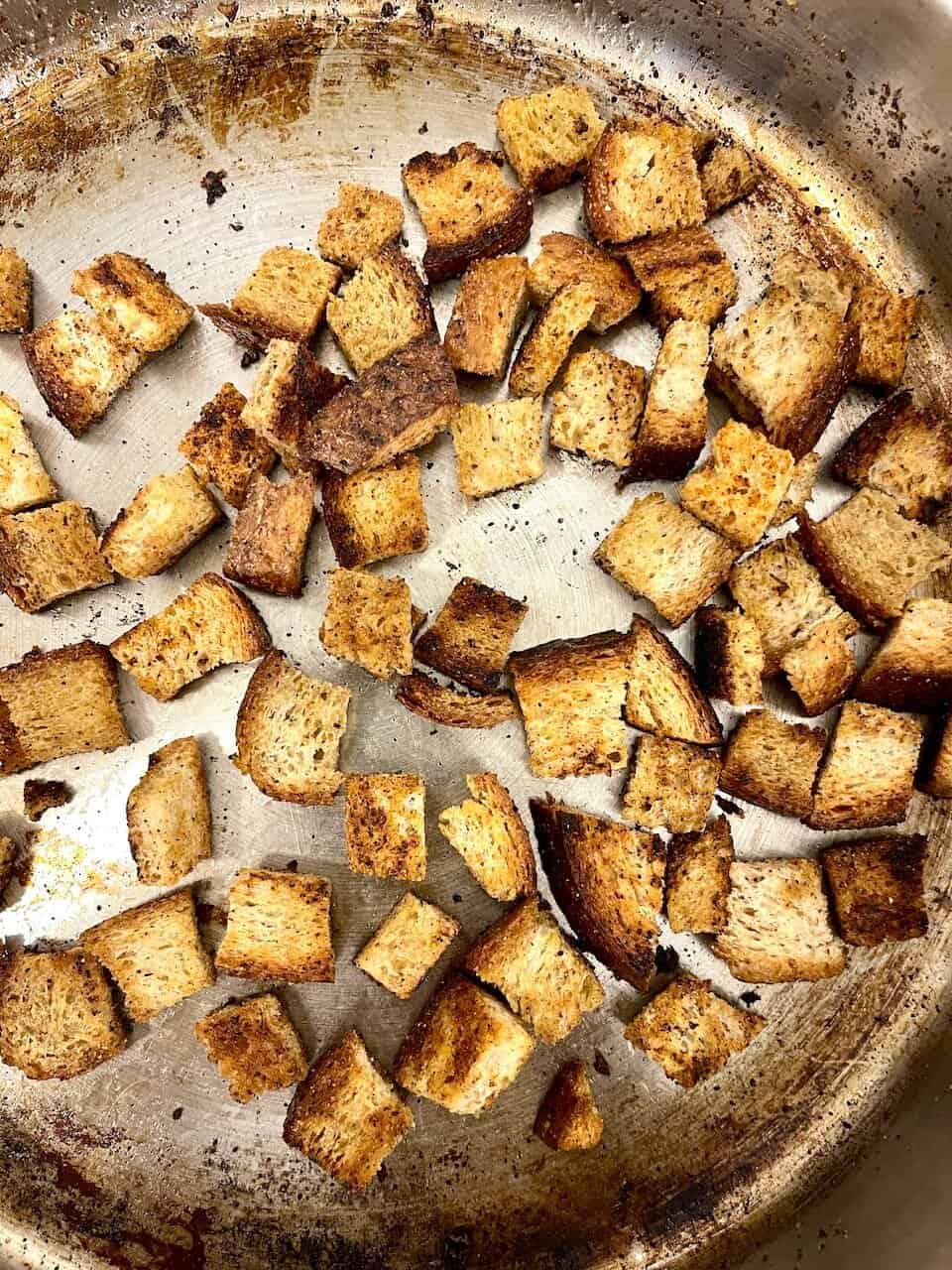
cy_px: 635
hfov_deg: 54.9
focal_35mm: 25
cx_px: 476
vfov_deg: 69.4
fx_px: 917
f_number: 1.6
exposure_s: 1/60
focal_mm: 5.1
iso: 320
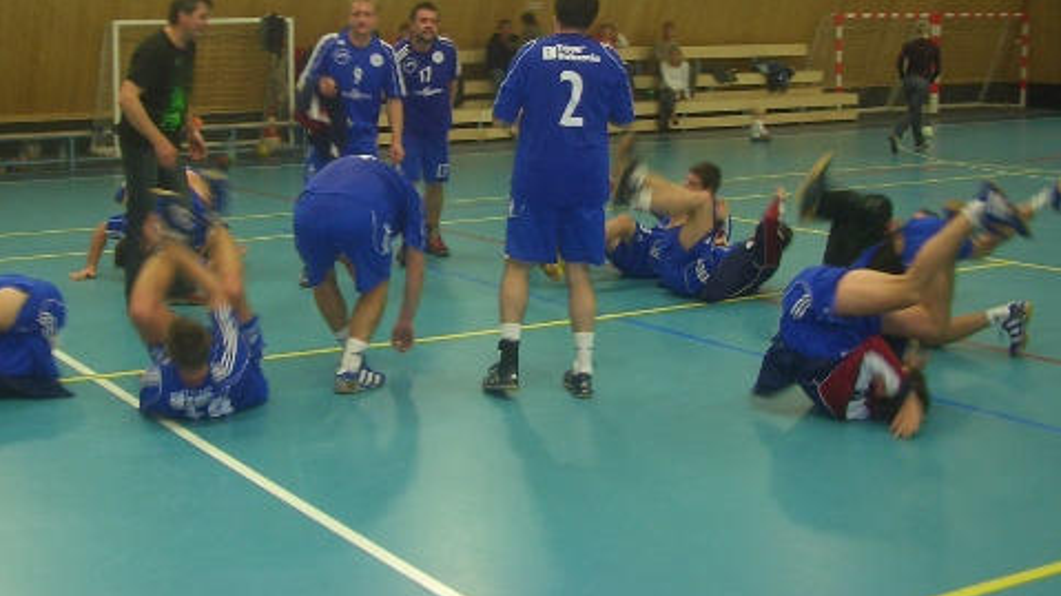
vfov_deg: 21.2
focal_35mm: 56
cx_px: 414
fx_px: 1575
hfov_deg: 37.1
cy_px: 142
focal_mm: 6.8
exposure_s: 1/40
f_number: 2.8
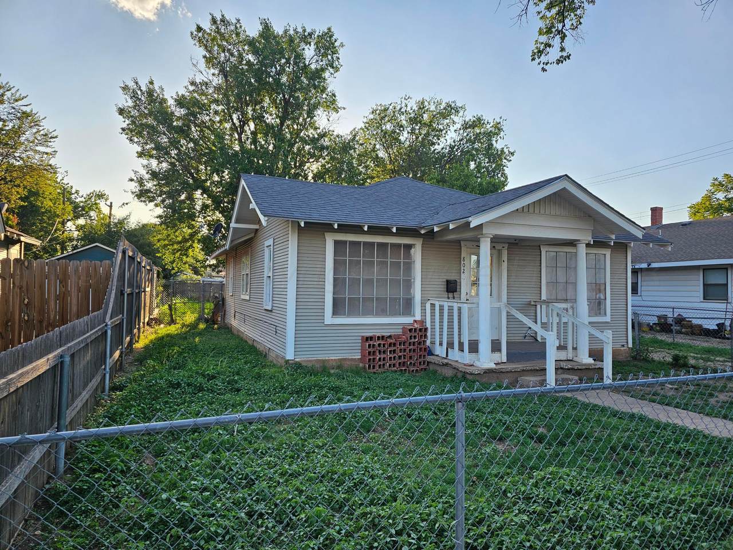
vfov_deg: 58.9
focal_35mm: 23
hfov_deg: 73.9
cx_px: 366
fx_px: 487
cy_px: 275
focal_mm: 6.3
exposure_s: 1/154
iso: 10
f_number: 1.7
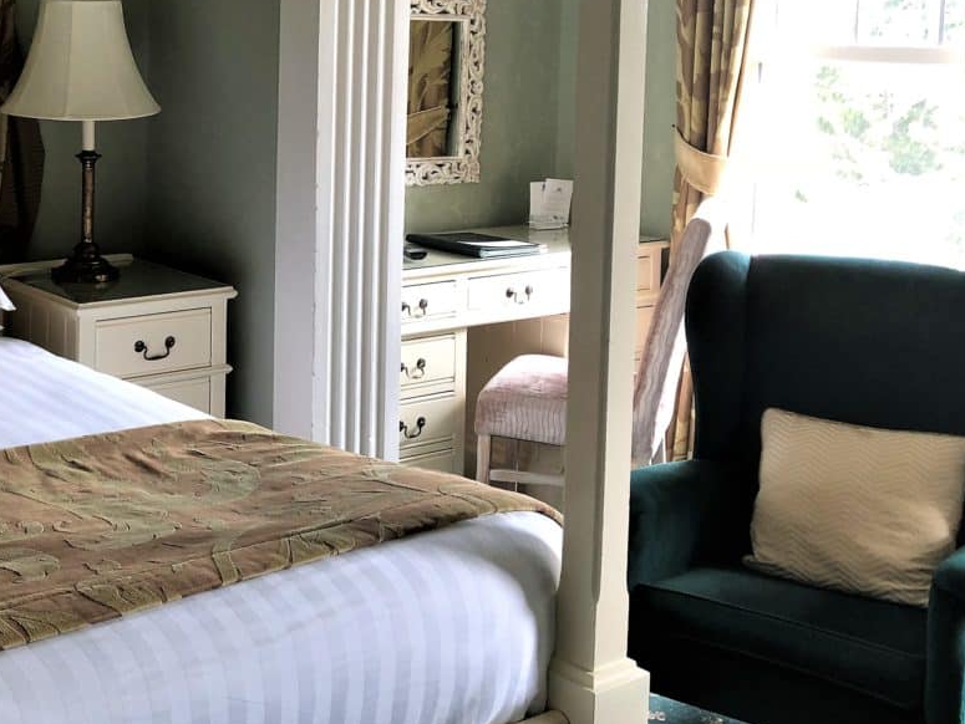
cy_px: 138
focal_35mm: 52
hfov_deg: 35.8
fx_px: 1450
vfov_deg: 27.5
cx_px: 212
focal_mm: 3.99
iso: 32
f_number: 1.8
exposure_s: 1/33
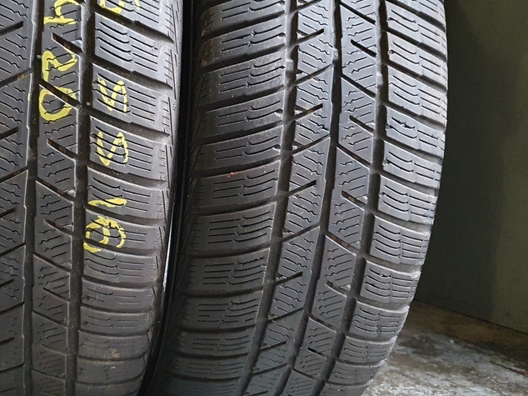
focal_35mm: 42
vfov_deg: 34.3
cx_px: 172
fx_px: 640
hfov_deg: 44.1
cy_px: 174
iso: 640
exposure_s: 1/50
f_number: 1.5
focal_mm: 4.32
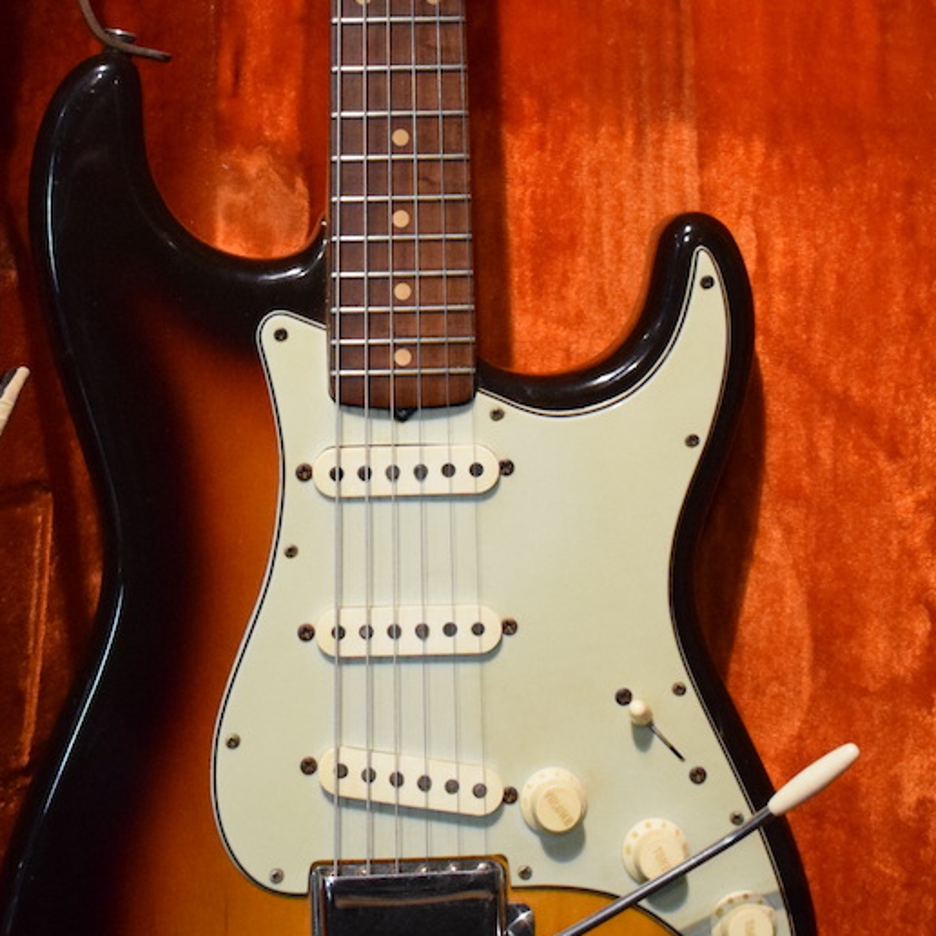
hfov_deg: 20.3
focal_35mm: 85
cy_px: 11
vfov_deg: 19.8
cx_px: 348
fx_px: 2607
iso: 3600
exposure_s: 1/60
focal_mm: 23
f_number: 3.8
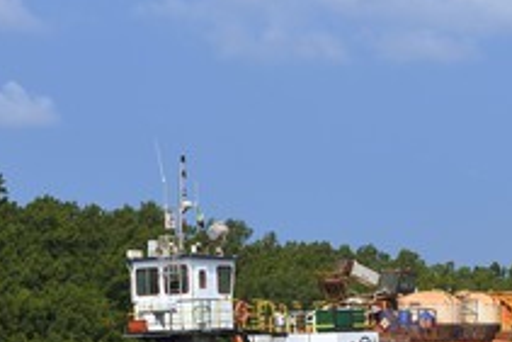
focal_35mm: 155
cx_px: 454
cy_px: 327
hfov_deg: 13.1
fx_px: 2206
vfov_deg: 8.8
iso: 400
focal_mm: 78
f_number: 7.1
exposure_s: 1/1250
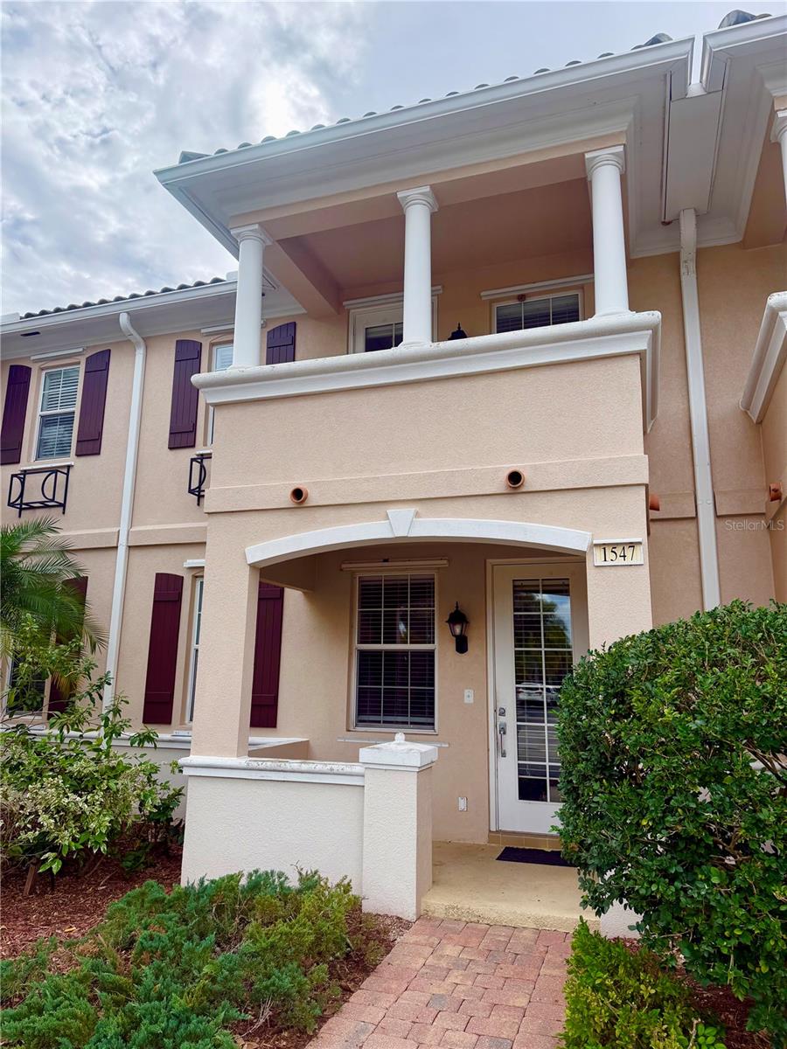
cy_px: 524
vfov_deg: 71.6
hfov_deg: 56.8
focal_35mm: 24
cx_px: 394
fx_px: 728
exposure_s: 1/2232
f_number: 1.78
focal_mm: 6.76
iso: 100
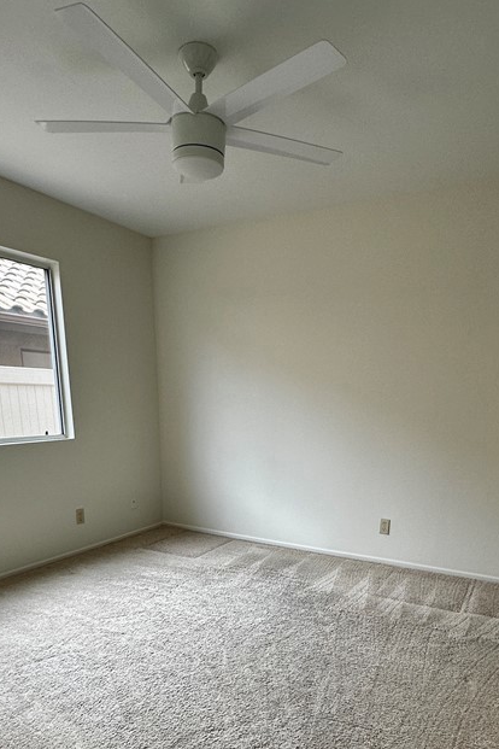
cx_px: 256
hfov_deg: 53.1
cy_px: 538
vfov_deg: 70.0
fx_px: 499
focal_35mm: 24
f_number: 2.2
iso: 100
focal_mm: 2.22
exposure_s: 1/120
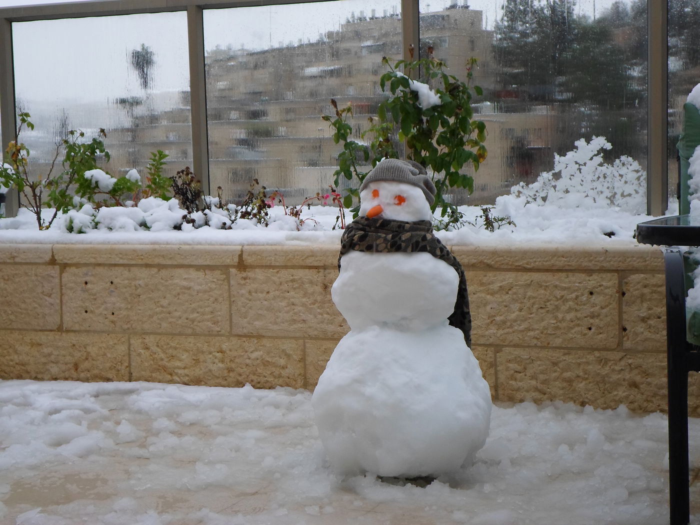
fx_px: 1355
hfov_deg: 29.0
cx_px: 350
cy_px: 262
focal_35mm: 67
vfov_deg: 21.9
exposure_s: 1/250
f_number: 4.1
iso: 80
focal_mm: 12
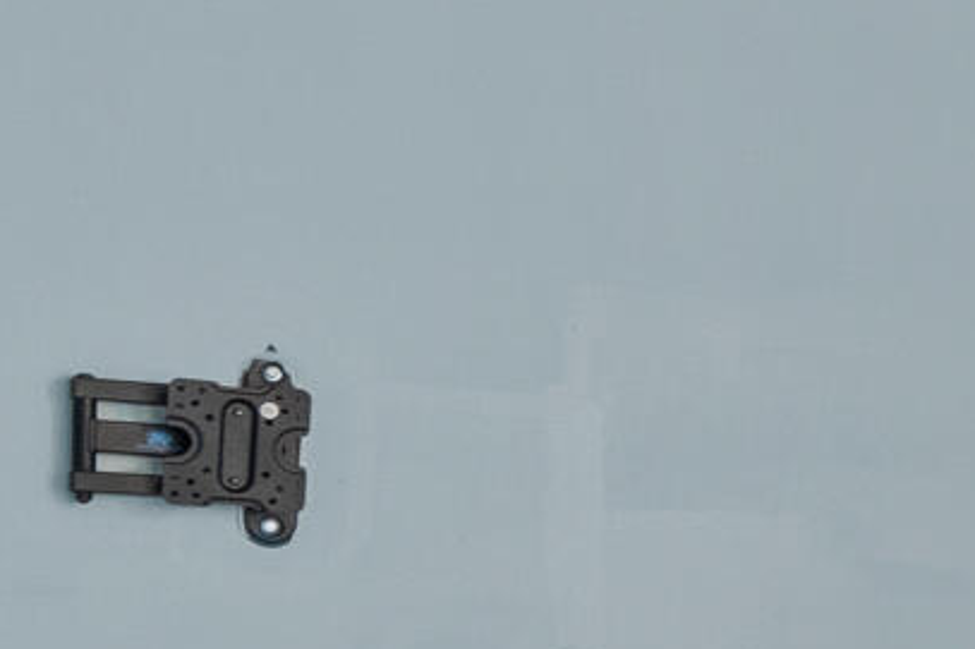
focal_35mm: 118
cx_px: 2302
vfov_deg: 11.4
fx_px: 3194
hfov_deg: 13.2
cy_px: 797
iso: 800
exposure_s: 1/15
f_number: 8
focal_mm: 16
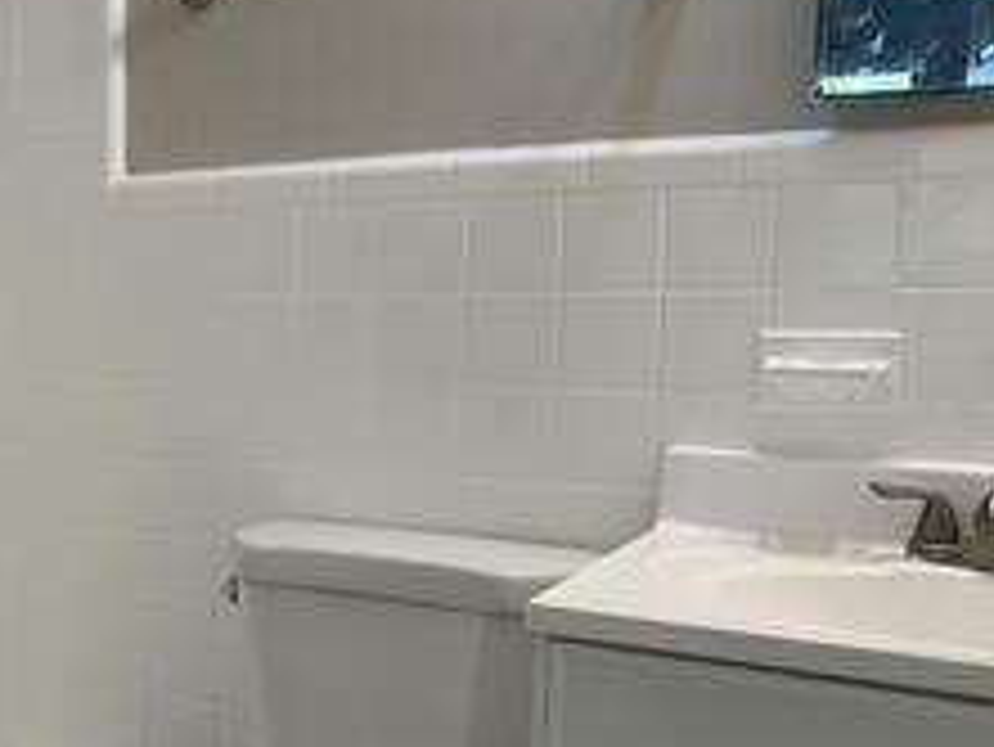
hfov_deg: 38.2
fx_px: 1350
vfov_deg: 30.8
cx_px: 135
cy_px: 464
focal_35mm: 47
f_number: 1.8
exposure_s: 1/120
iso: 64
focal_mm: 4.25
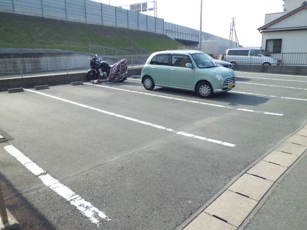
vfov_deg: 53.1
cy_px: 115
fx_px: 231
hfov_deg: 67.3
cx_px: 154
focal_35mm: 26
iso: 100
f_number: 7.9
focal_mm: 4.7
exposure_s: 1/100
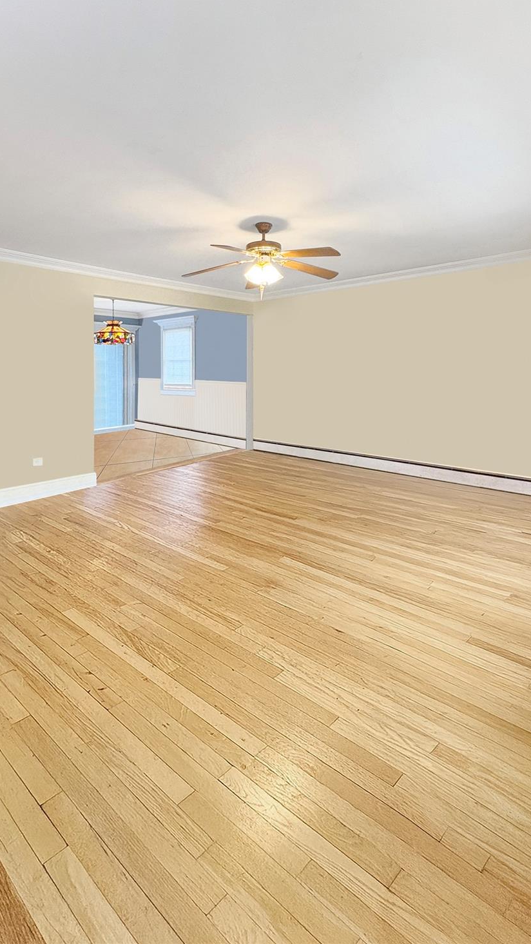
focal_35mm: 16
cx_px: 246
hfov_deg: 67.0
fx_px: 400
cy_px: 449
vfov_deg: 99.3
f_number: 2.2
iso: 200
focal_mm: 2.22
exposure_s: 1/120
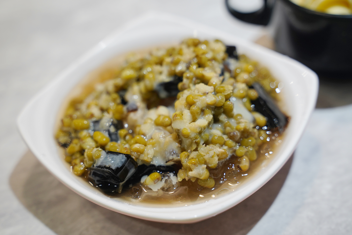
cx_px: 176
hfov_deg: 32.4
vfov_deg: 21.9
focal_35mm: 62
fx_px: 606
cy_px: 118
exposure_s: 1/80
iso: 800
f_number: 4
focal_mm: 62
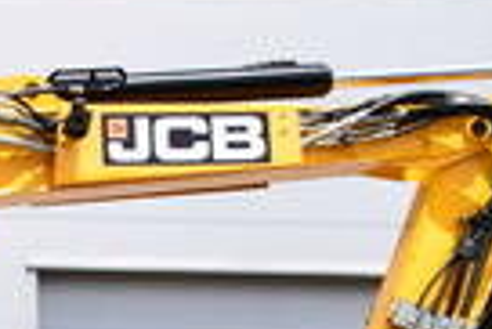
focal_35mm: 151
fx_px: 2066
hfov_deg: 12.6
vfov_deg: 8.8
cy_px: 578
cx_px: -347
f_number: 8
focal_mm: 24
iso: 100
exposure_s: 1/200
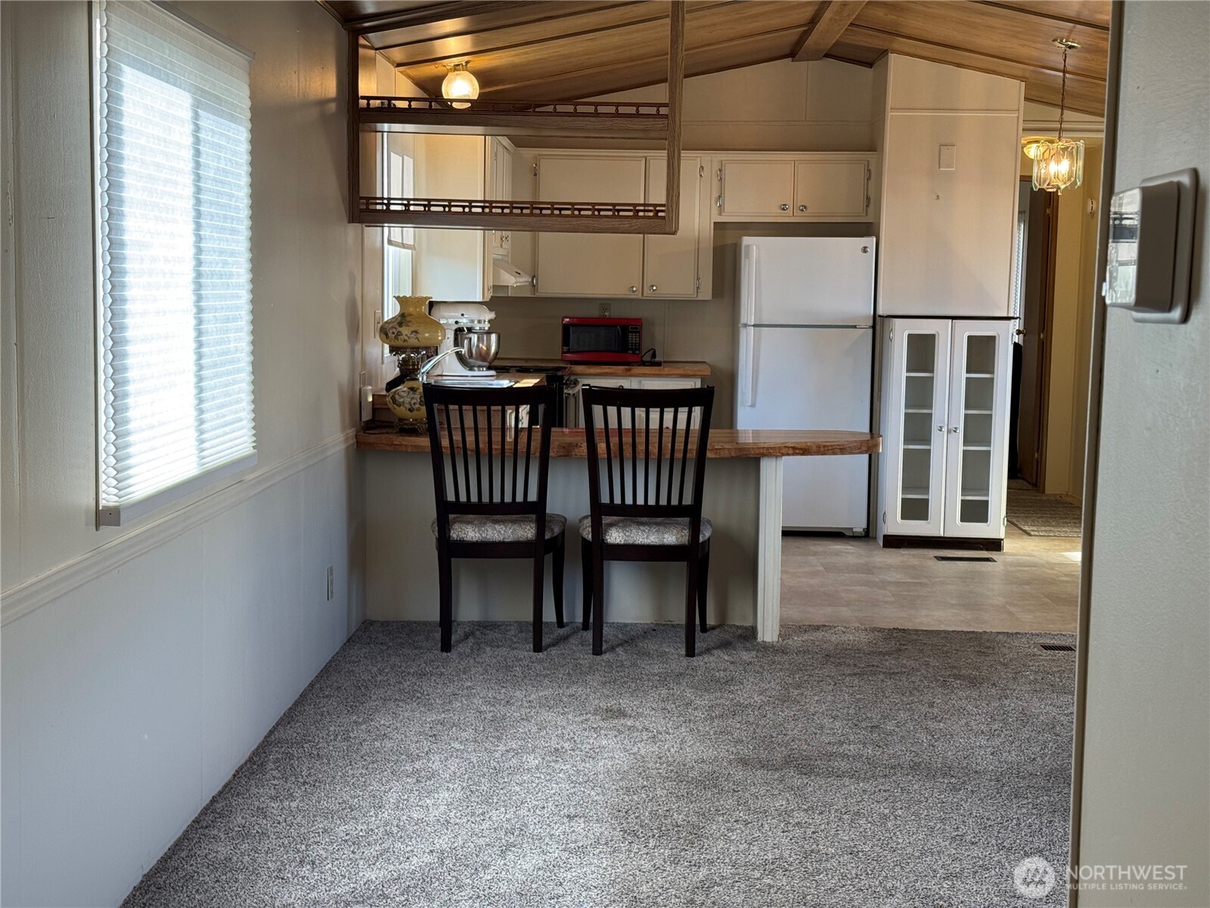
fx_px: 1678
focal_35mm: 48
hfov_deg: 39.7
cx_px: 605
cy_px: 454
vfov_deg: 30.3
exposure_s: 1/120
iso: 80
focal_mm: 6.76
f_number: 1.78
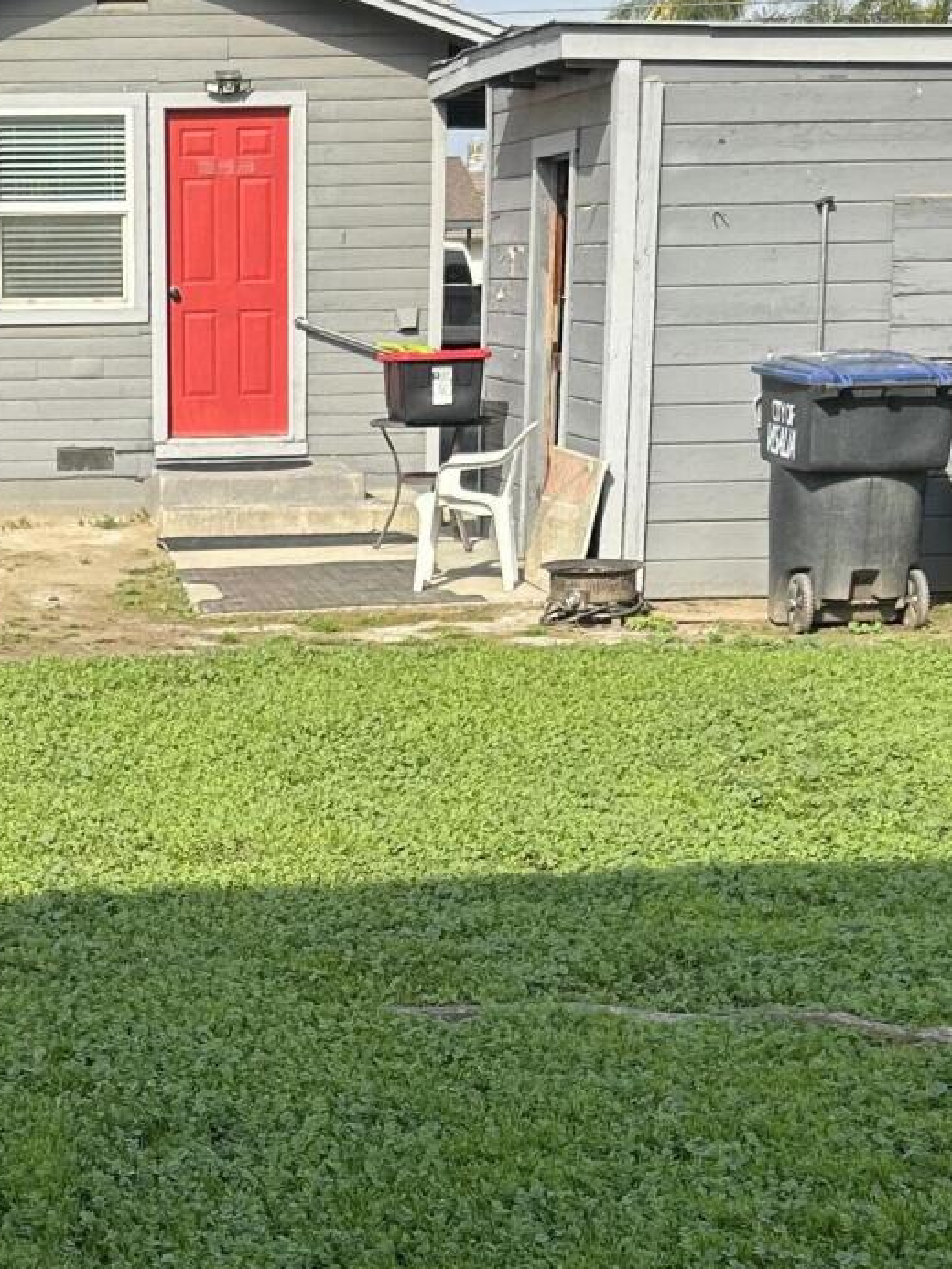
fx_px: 2749
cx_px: 115
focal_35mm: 75
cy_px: 859
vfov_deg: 25.8
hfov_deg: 19.3
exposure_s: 1/3257
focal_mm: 5.7
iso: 50
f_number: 1.5
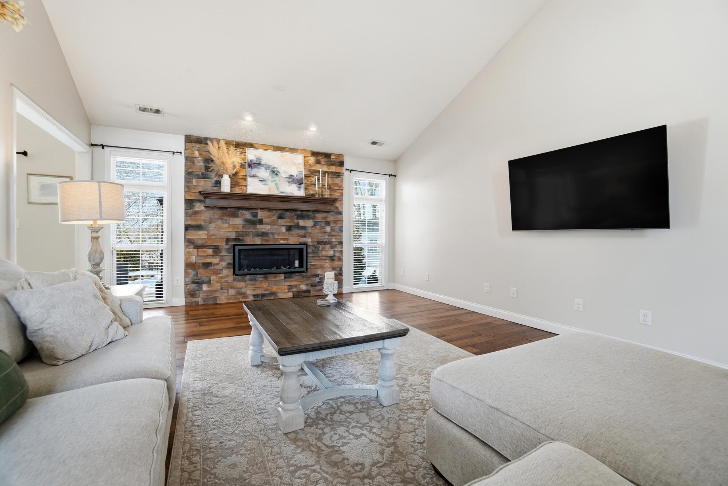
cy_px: 243
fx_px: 303
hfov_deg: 100.4
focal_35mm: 15
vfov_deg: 77.4
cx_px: 364
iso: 100
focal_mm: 10
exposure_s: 1/800
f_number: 4
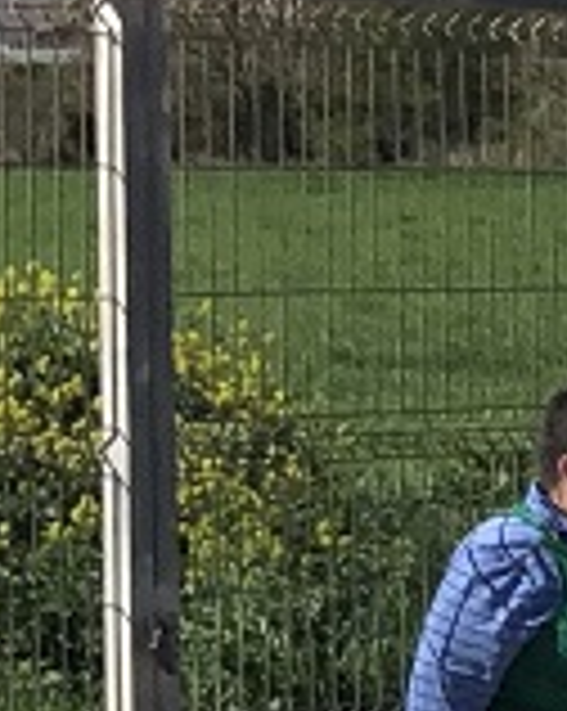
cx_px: 2664
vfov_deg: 7.4
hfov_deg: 5.0
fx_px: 5464
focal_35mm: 260
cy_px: 668
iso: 20
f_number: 1.8
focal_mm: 3.99
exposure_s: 1/3205
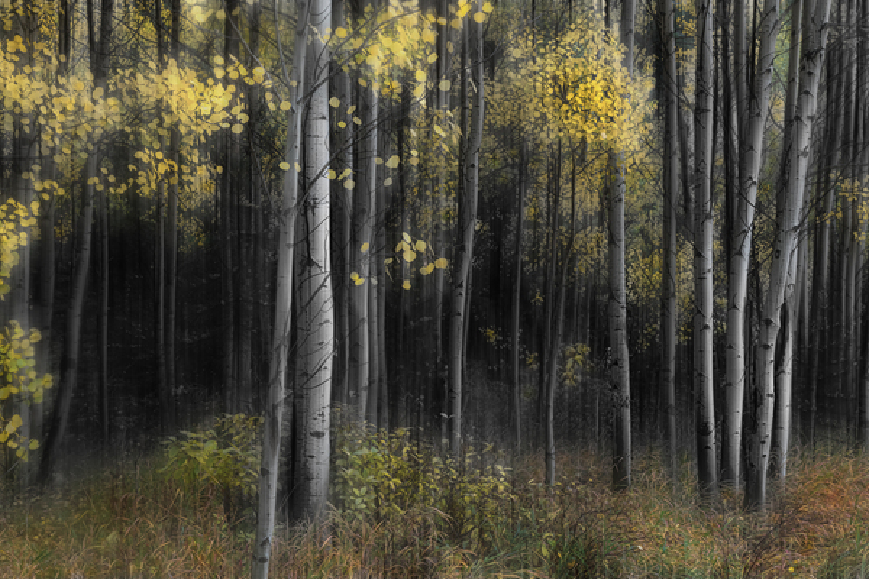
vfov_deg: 23.4
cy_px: 290
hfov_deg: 34.5
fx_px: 1400
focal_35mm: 58
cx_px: 434
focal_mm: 58
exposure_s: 1/320
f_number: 7.1
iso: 400
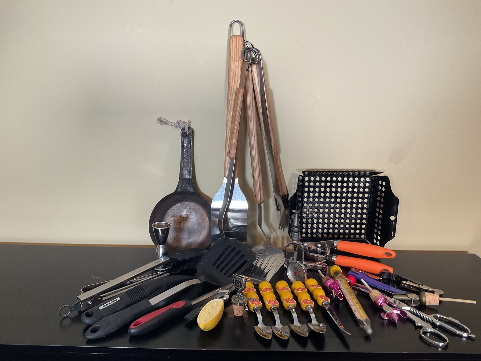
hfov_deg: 61.7
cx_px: 240
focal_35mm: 29
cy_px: 180
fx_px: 403
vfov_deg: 48.2
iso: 64
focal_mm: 3
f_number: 1.8
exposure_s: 1/60
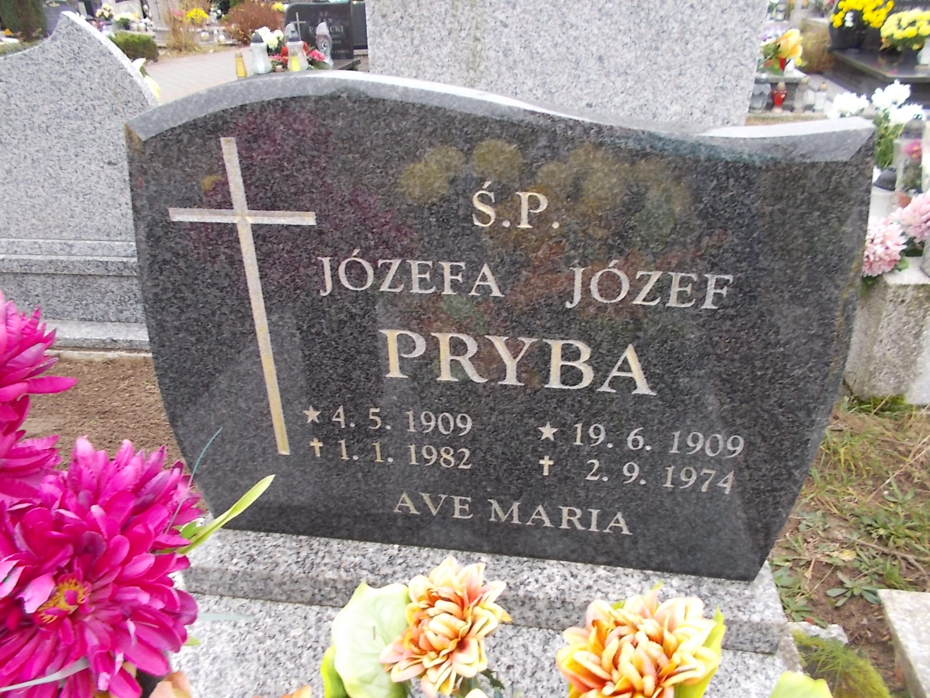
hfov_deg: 67.3
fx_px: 699
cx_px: 465
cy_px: 349
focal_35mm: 26
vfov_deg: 53.1
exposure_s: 1/25
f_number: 3.2
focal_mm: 4.6
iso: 80
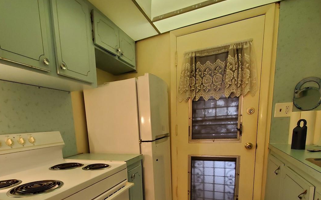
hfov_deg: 81.0
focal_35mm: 21
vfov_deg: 53.8
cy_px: 157
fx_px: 184
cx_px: 124
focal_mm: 1.8
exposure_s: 1/60
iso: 200
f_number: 2.2
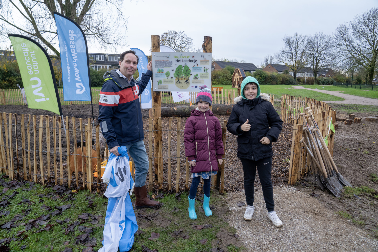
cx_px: 189
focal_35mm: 24
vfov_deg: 53.1
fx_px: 252
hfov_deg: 73.7
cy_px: 126
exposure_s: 1/100
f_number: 5
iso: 800
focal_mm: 24
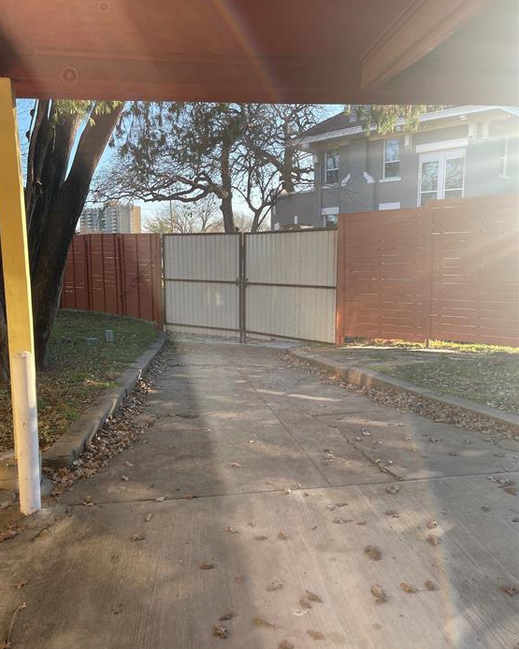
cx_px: 251
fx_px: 519
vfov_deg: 64.1
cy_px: 318
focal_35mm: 27
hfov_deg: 53.2
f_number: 1.6
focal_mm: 5.1
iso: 32
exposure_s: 1/717
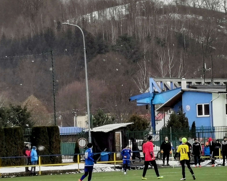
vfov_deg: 6.8
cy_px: 30
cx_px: 228
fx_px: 1525
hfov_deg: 8.5
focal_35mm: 227
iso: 50
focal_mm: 5.56
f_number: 1.6
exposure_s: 1/1111
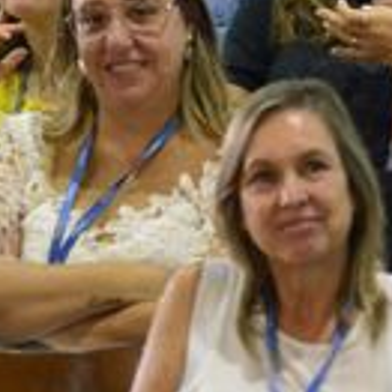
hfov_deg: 2.7
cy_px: -9
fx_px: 8251
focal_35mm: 644
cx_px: 9
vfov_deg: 2.7
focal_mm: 165
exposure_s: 1/60
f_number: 5
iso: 6400
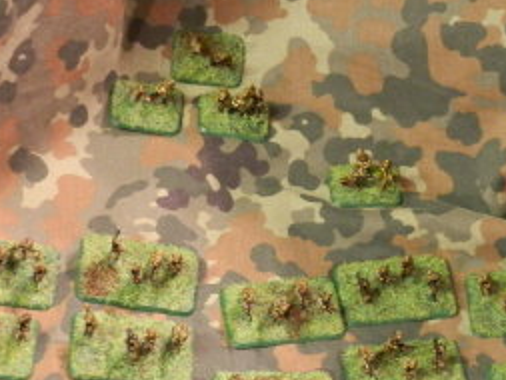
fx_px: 1887
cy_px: 290
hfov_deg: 15.2
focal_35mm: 129
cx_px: 420
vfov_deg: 11.5
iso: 320
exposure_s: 1/8
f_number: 3.7
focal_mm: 10.99
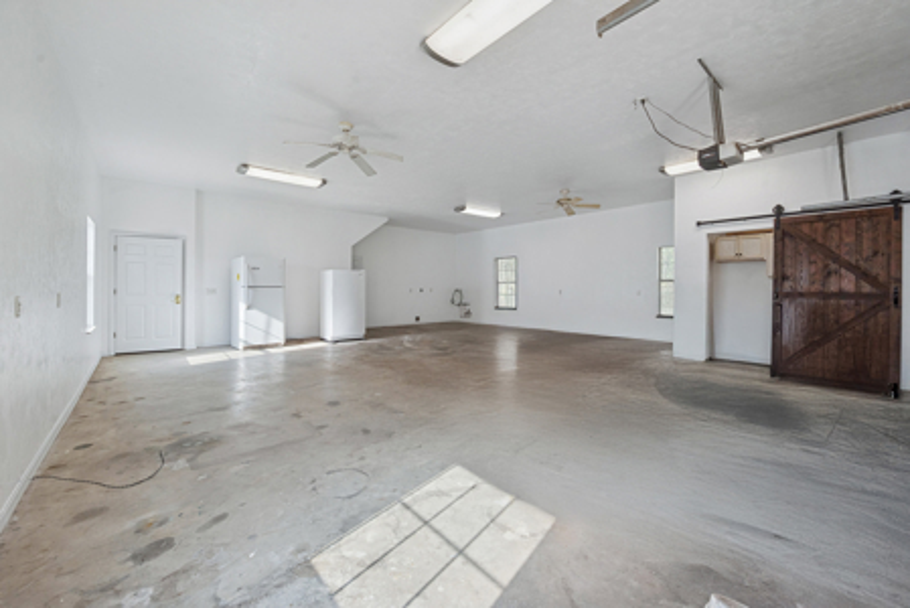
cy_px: 304
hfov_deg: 104.2
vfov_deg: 81.3
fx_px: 354
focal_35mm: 14
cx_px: 455
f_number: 9
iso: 400
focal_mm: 14
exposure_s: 1/250
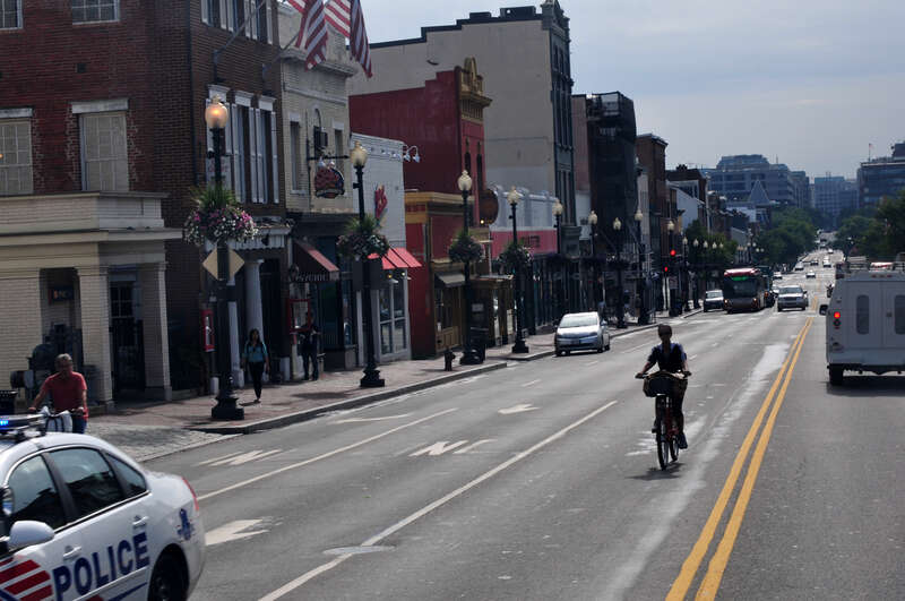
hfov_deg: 27.0
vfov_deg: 18.1
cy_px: 300
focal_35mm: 75
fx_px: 1883
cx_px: 452
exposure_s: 1/320
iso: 200
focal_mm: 50
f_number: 9
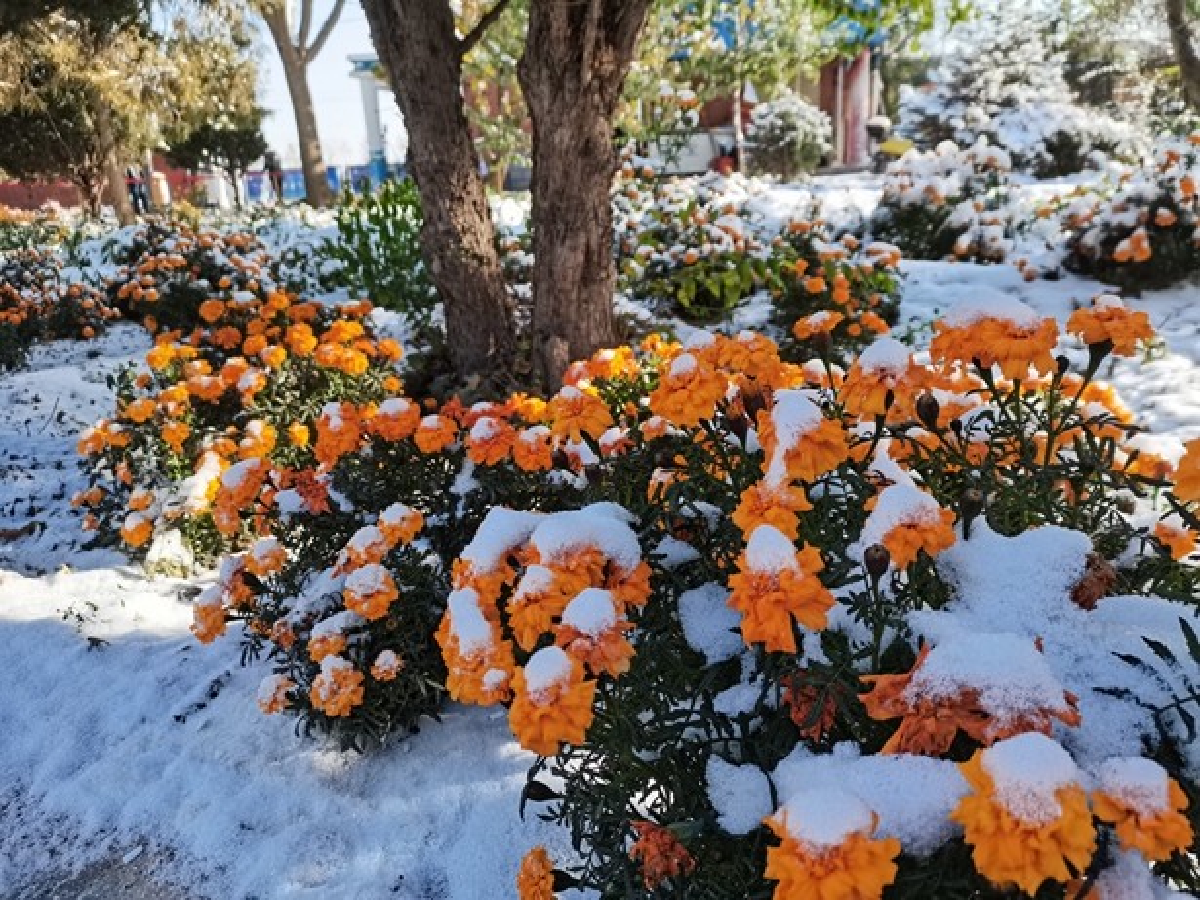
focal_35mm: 26
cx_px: 600
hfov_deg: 67.3
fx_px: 901
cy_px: 450
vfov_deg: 53.0
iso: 50
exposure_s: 1/438
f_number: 1.8
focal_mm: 5.58
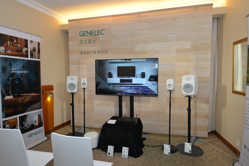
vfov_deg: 59.5
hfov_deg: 81.2
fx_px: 145
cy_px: 83
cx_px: 124
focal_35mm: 21
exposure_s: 1/60
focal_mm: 21
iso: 400
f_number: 4
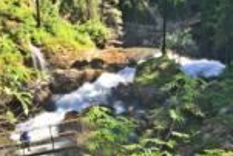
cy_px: 63
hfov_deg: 23.1
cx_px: 134
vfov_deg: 15.6
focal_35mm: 88
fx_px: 570
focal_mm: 4.15
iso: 25
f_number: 2.2
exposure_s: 1/351
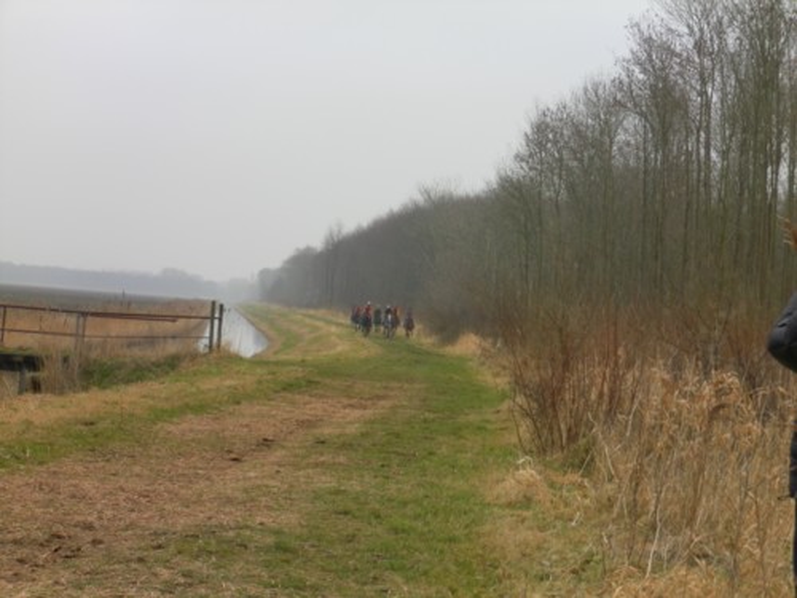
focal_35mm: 110
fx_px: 2533
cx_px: 398
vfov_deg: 13.5
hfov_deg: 17.9
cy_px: 299
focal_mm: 19.6
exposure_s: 1/160
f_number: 5.9
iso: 80
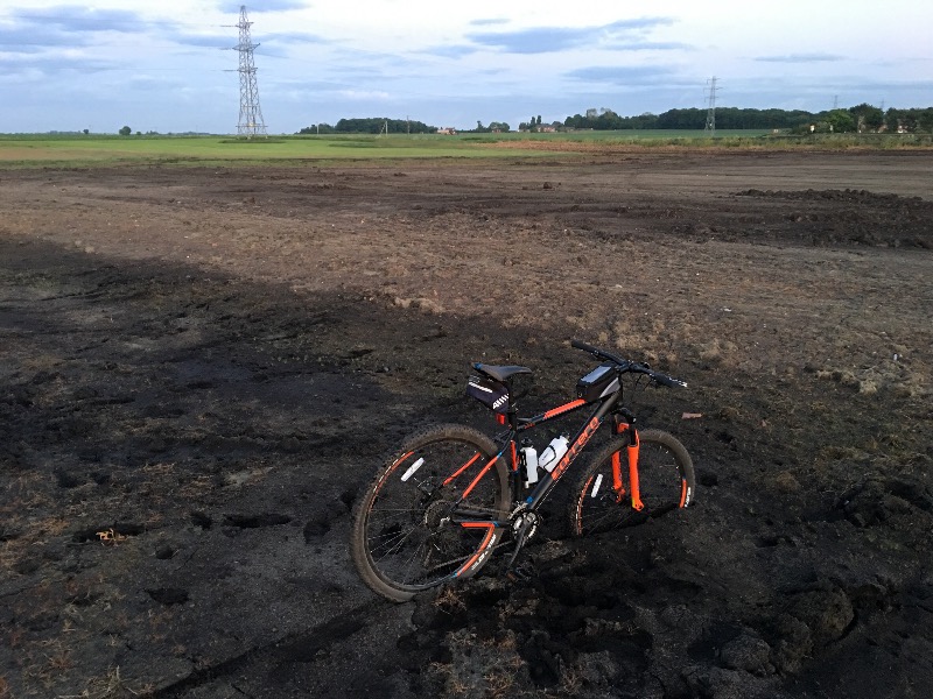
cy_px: 350
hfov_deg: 61.7
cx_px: 466
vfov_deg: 48.2
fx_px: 782
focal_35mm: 29
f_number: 2.2
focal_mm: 4.15
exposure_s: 1/17
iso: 100
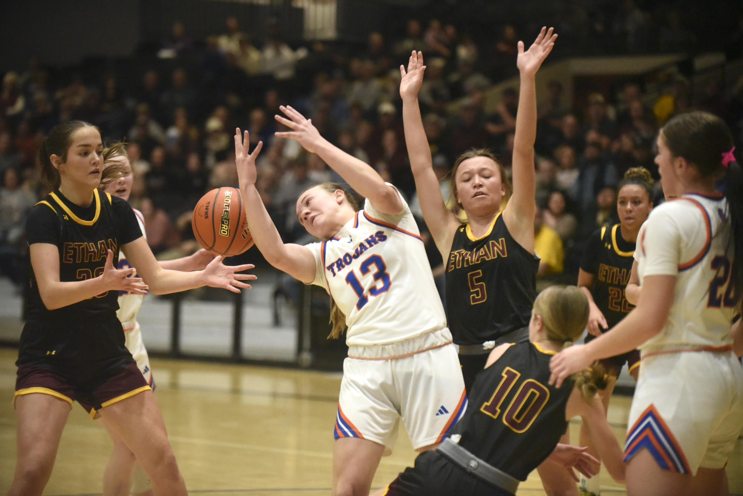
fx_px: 2684
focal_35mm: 130
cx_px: 372
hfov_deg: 15.8
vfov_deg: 10.6
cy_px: 248
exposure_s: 1/1600
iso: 12800
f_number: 3.2
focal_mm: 130
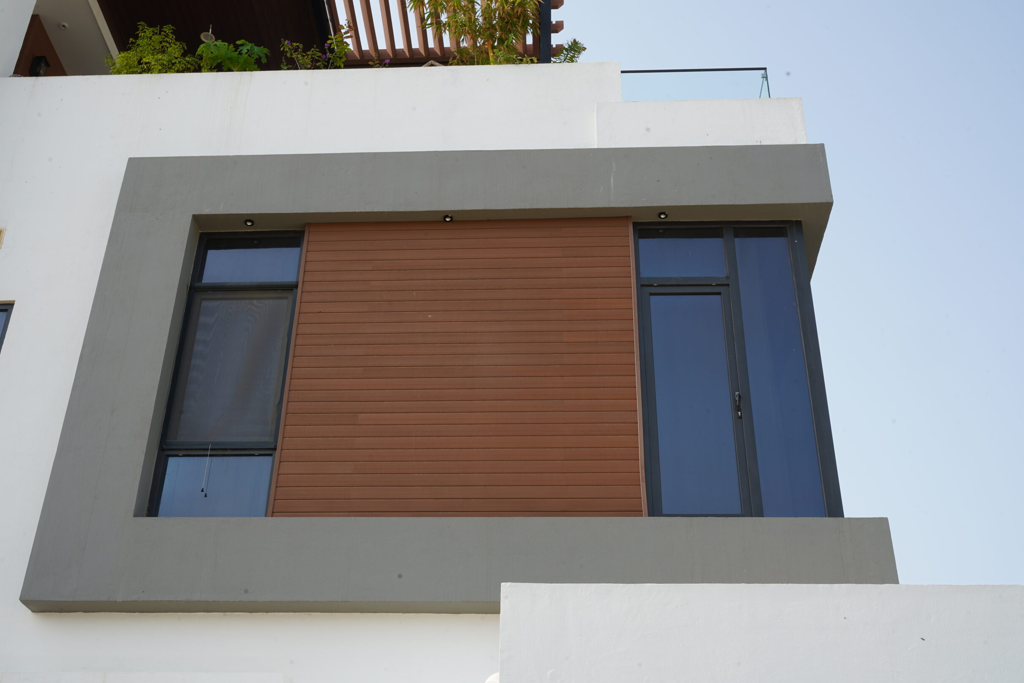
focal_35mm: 42
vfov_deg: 32.1
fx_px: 1187
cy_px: 353
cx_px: 499
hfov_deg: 46.7
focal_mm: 39.7
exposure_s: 1/25
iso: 100
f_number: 20
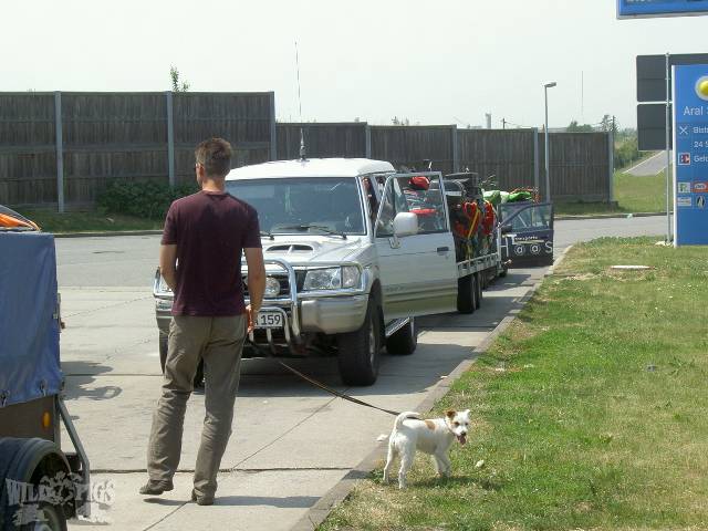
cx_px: 354
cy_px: 266
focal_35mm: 84
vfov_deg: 17.6
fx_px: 1718
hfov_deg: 23.3
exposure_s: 1/160
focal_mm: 17.4
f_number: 6.8
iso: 50
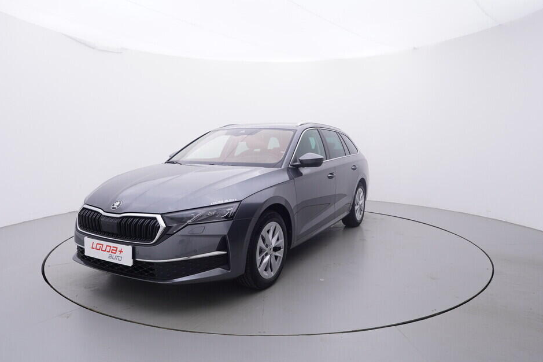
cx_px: 264
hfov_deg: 72.5
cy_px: 188
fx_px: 370
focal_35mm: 25
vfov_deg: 52.1
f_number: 5
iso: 200
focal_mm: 15
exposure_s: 1/80
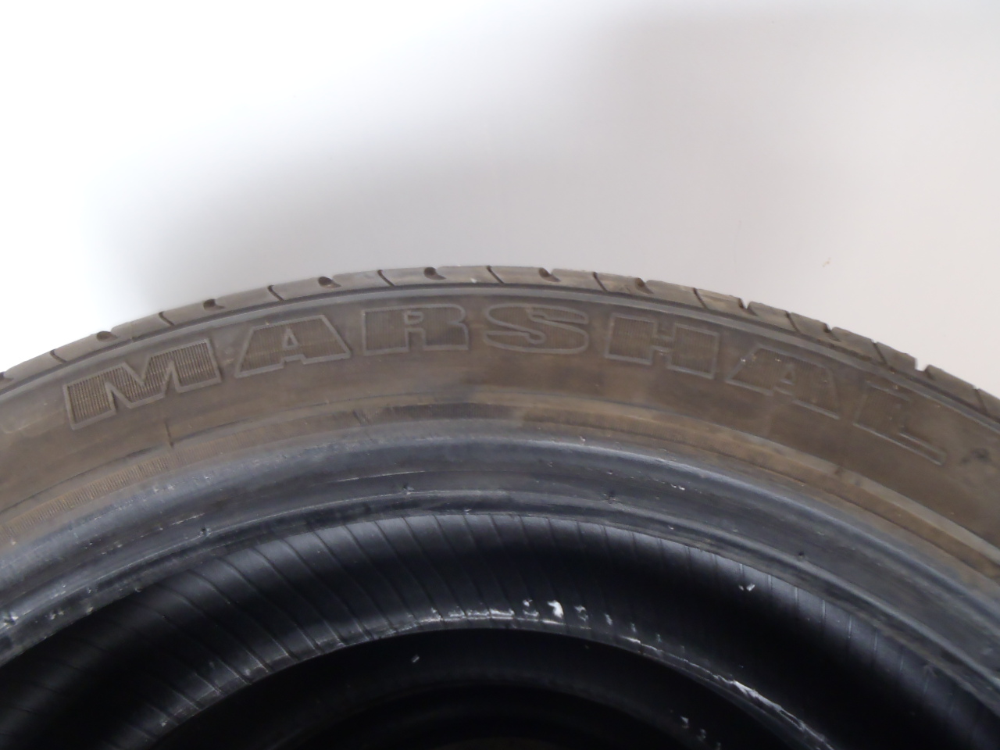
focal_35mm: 37
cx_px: 500
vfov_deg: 38.7
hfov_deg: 50.1
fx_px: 1069
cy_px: 375
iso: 250
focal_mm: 6.64
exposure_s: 1/4
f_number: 4.7
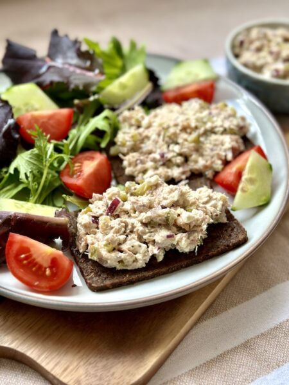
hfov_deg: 30.3
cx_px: 144
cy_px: 192
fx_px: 534
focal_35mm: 48
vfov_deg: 39.7
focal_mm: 6.86
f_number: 1.78
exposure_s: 1/121
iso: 80
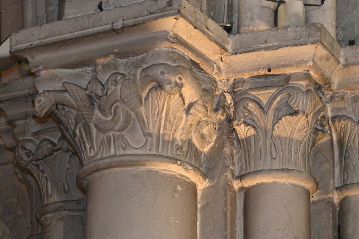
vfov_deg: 8.1
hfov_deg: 12.1
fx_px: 1694
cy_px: 120
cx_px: 180
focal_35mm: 170
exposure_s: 1/200
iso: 18000
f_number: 6.3
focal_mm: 170
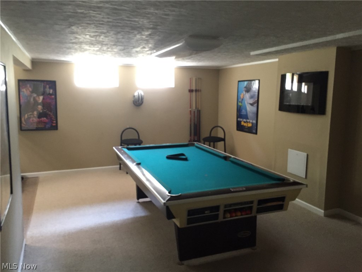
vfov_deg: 48.2
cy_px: 136
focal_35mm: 29
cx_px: 181
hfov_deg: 61.7
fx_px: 303
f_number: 2.2
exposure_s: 1/30
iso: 250
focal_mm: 4.15
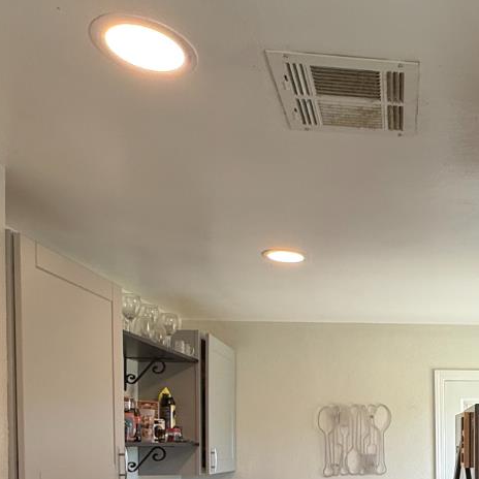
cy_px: 448
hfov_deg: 37.2
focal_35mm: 40
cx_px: 486
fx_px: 626
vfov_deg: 38.4
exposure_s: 1/120
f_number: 2.2
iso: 125
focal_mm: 2.22
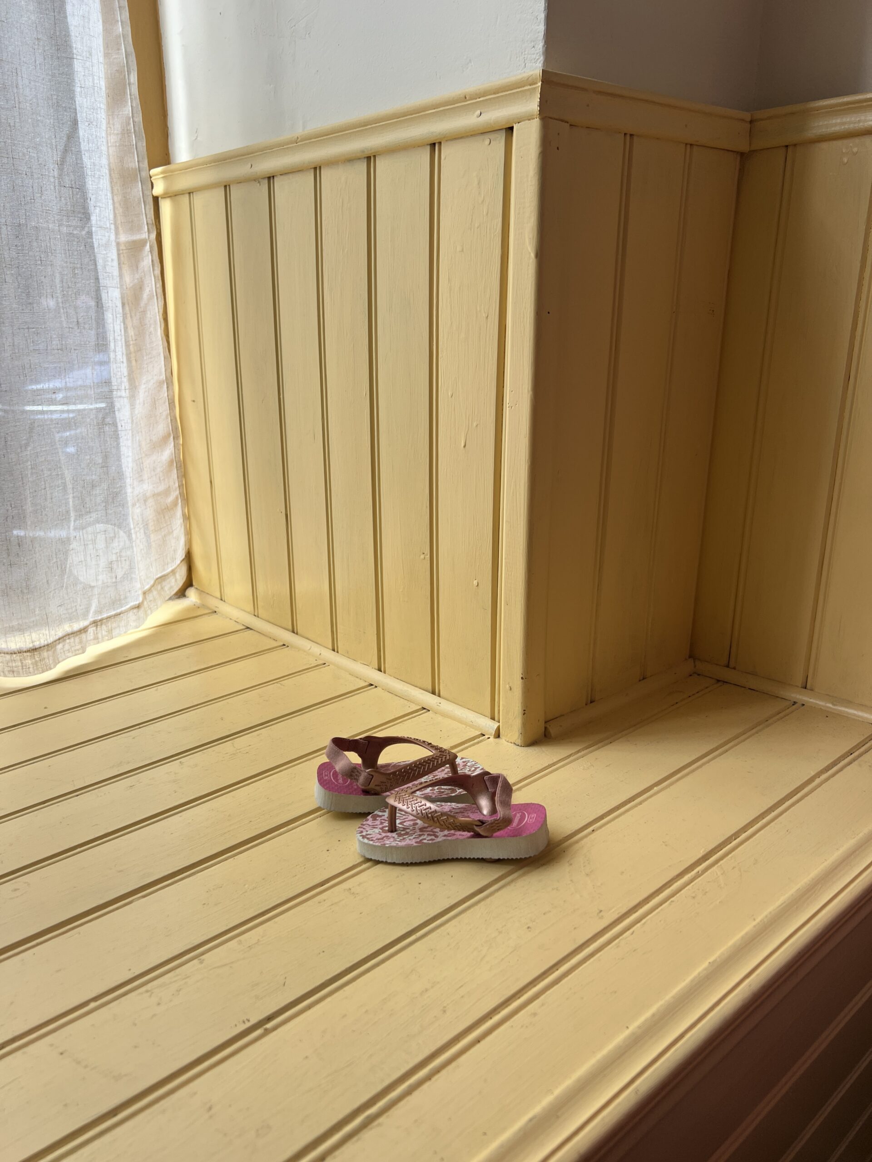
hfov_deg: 53.1
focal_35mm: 26
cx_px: 436
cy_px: 581
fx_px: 873
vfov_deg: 67.3
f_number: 1.5
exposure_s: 1/151
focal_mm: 5.7
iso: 32
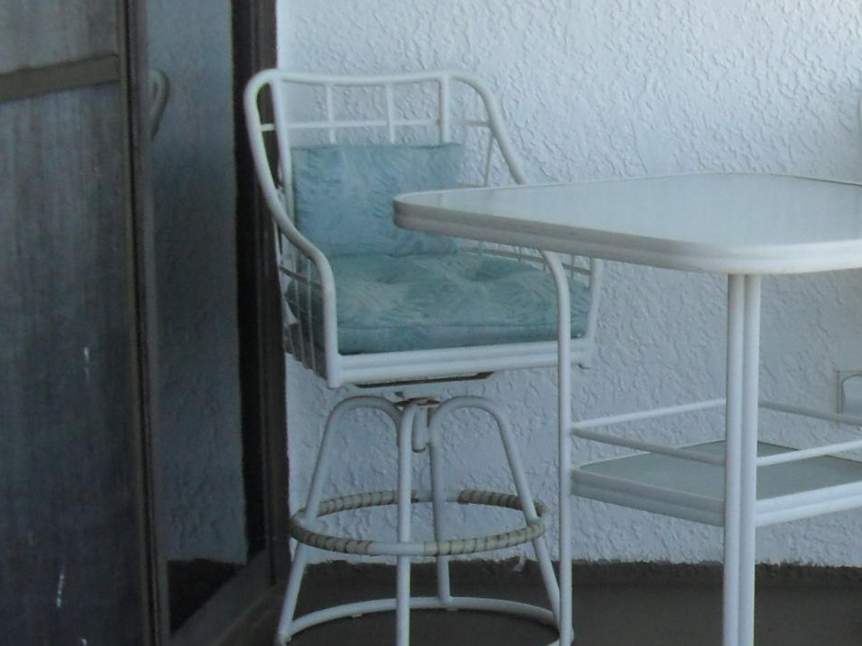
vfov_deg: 13.3
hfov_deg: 16.5
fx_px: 2763
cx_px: 1212
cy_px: 516
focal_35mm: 111
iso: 100
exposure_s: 1/350
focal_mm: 6.3
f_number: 3.2
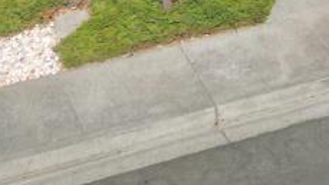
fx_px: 1492
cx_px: 567
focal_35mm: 171
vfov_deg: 6.0
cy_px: -534
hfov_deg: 11.7
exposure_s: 1/4000
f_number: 1.7
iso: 120
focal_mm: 6.72
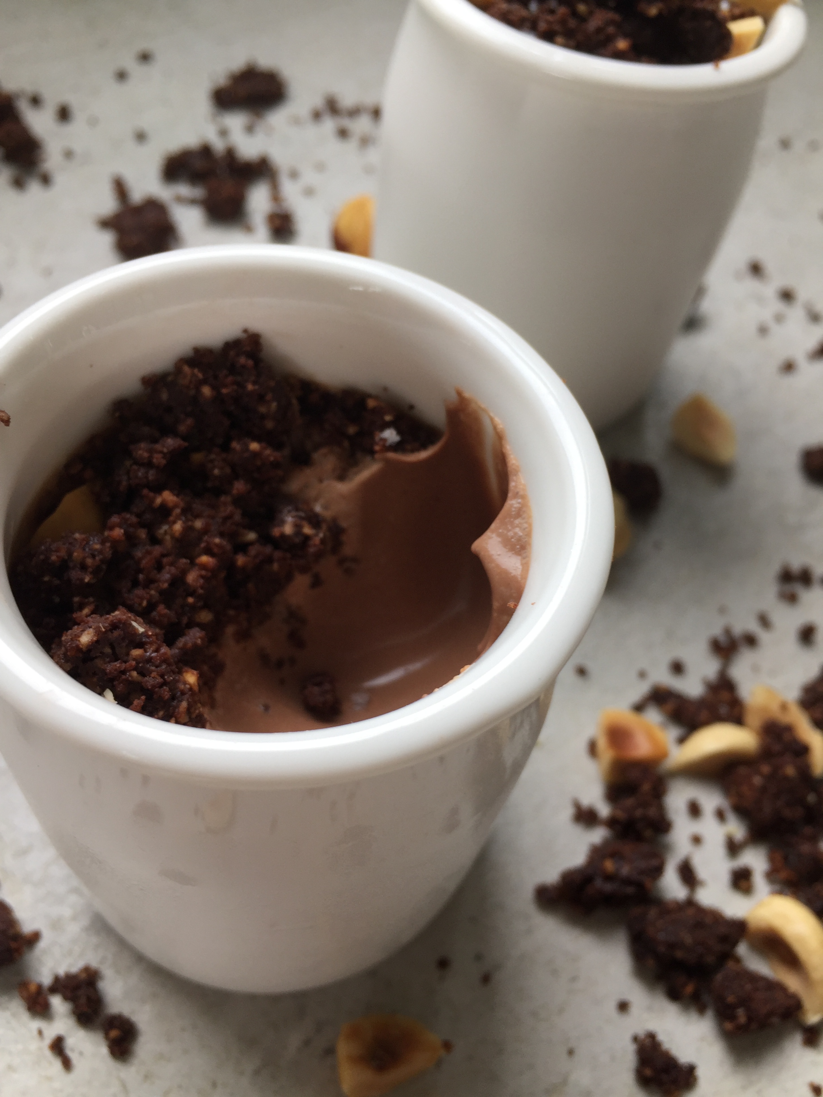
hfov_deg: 48.2
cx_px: 412
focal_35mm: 29
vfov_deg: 61.7
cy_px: 548
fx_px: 919
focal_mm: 4.15
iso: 32
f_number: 2.2
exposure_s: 1/148
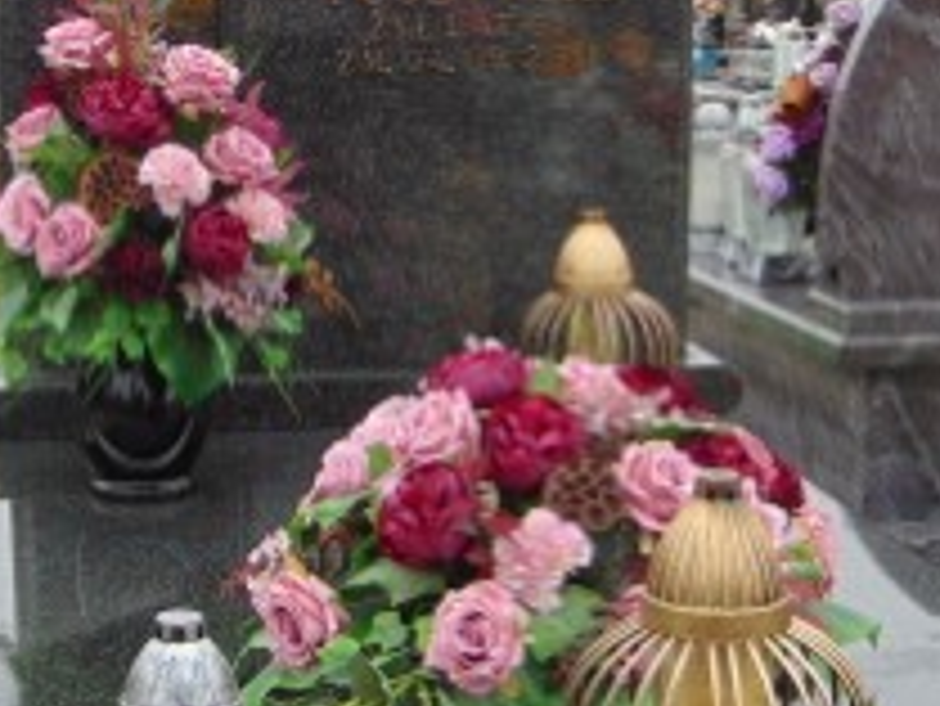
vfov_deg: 16.1
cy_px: 436
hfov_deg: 21.2
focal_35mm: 92
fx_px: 2500
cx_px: 319
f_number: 3.1
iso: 80
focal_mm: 5.4
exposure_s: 1/40
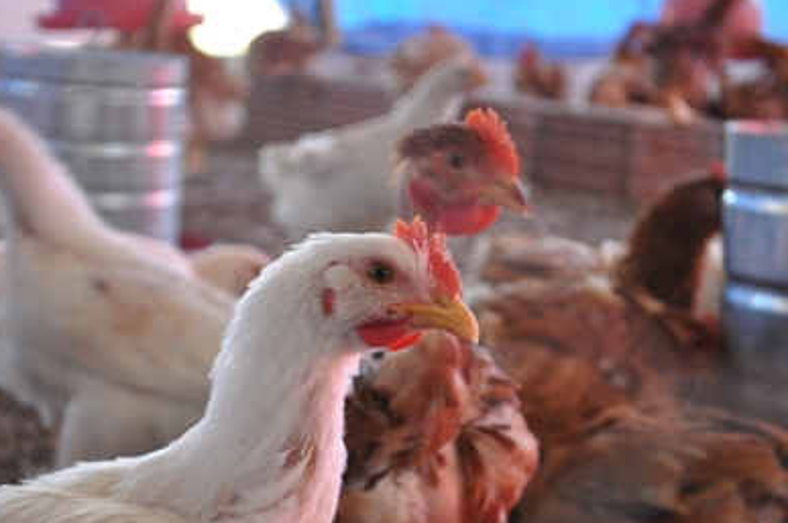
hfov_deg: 19.2
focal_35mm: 107
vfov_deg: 12.8
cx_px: 352
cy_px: 315
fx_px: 2331
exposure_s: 1/60
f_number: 5.6
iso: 800
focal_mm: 55
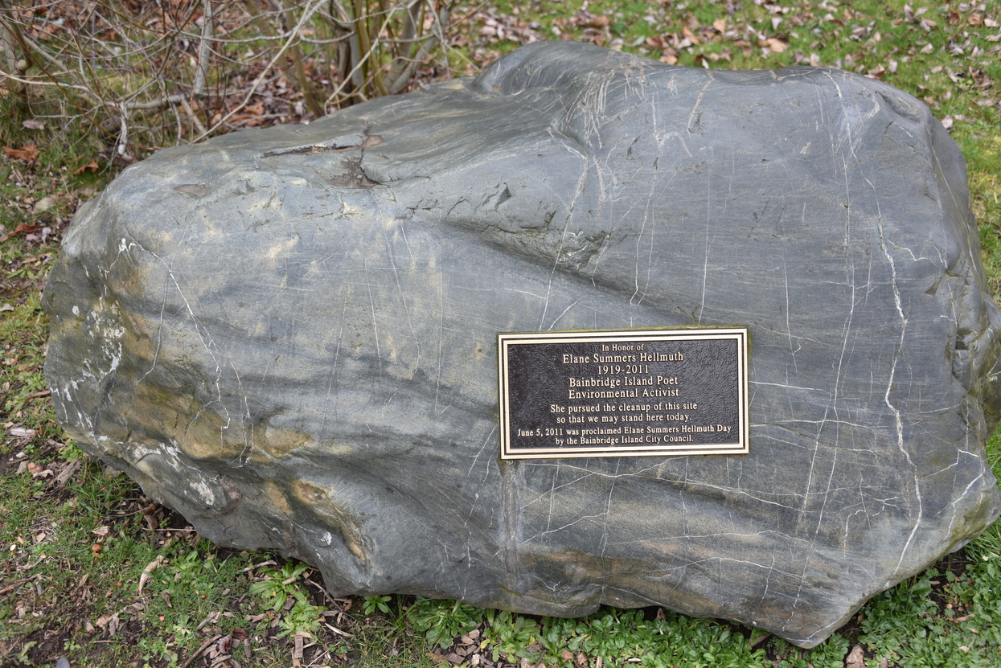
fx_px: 1029
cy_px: 336
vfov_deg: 36.0
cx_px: 512
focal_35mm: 37
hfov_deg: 51.9
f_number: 5
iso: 100
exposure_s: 1/100
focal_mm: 36
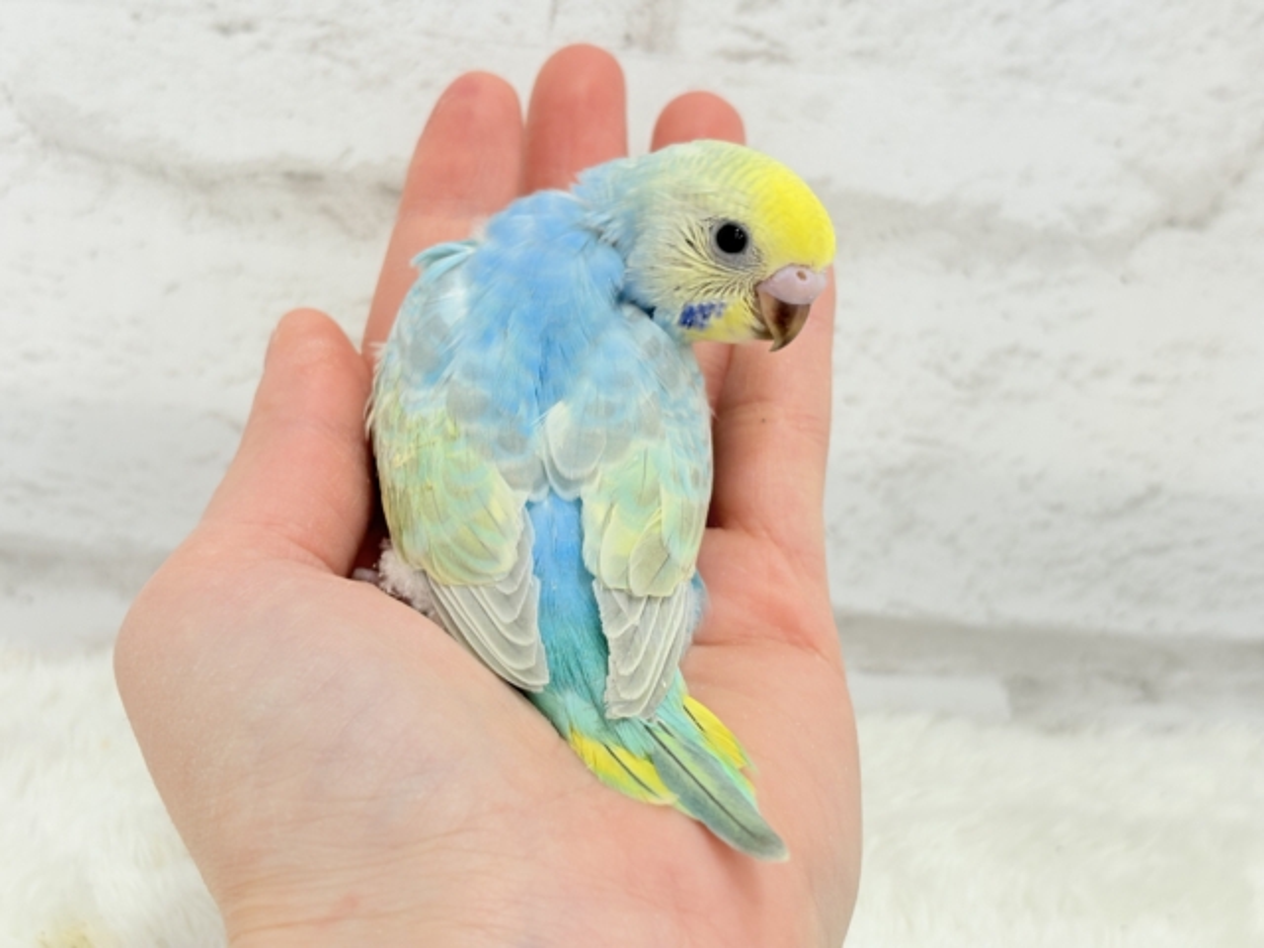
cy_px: 474
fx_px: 1899
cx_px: 632
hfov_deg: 36.8
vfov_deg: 28.0
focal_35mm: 52
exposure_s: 1/50
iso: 40
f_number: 1.6
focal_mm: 5.96
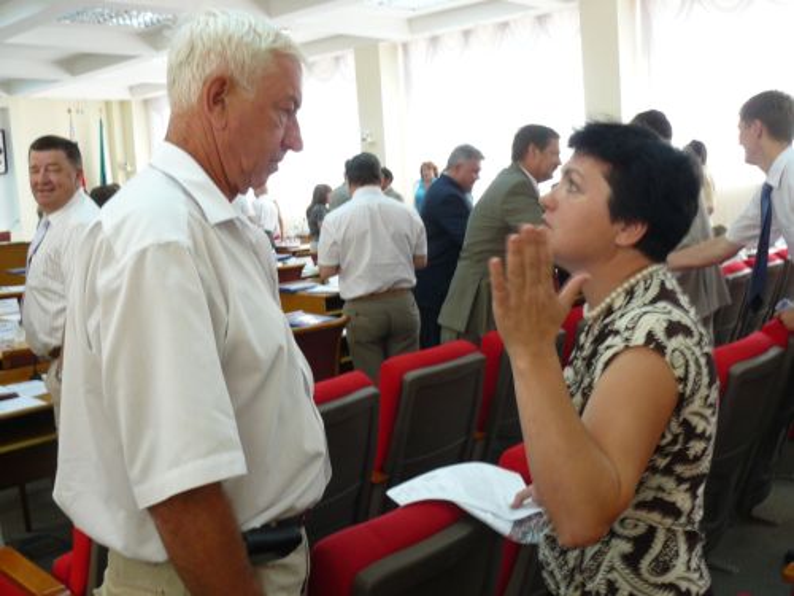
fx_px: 826
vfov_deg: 39.7
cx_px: 397
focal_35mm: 36
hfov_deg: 51.4
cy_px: 298
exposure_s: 1/30
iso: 100
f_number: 3.6
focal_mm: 6
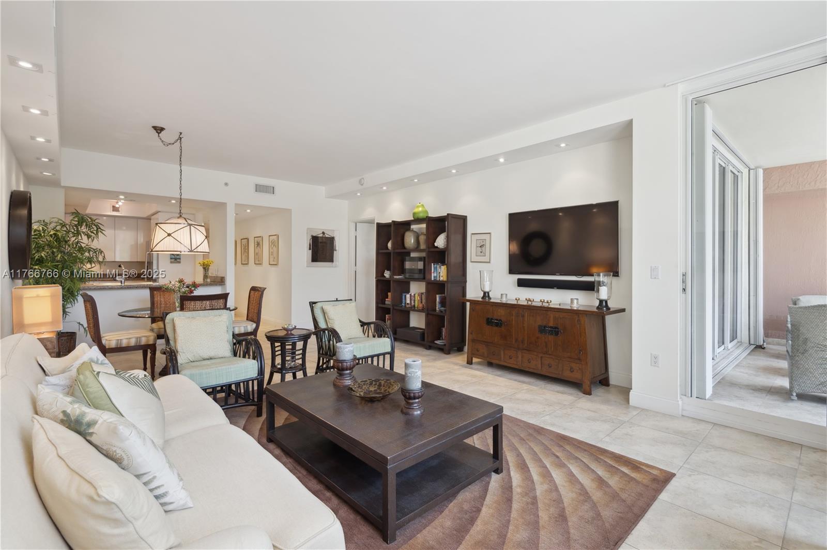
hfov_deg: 96.8
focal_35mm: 16
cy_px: 275
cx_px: 414
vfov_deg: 73.6
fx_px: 367
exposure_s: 1/40
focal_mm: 16
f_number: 8
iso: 250
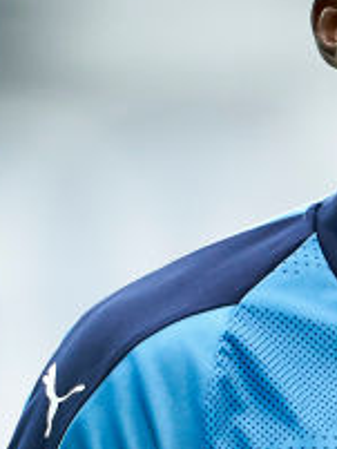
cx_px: 520
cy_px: 459
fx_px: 25428
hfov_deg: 0.8
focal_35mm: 1961
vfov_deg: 1.0
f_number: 2.8
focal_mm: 400
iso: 2000
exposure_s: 1/2500
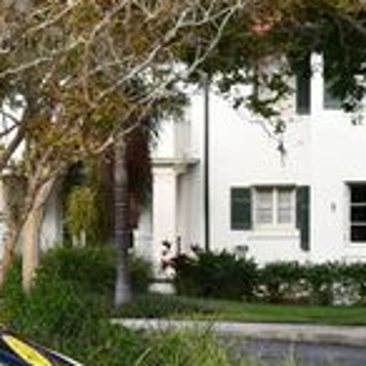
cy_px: 361
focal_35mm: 186
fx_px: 2225
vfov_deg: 9.3
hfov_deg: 9.3
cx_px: -80
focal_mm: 25
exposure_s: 1/160
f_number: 7.1
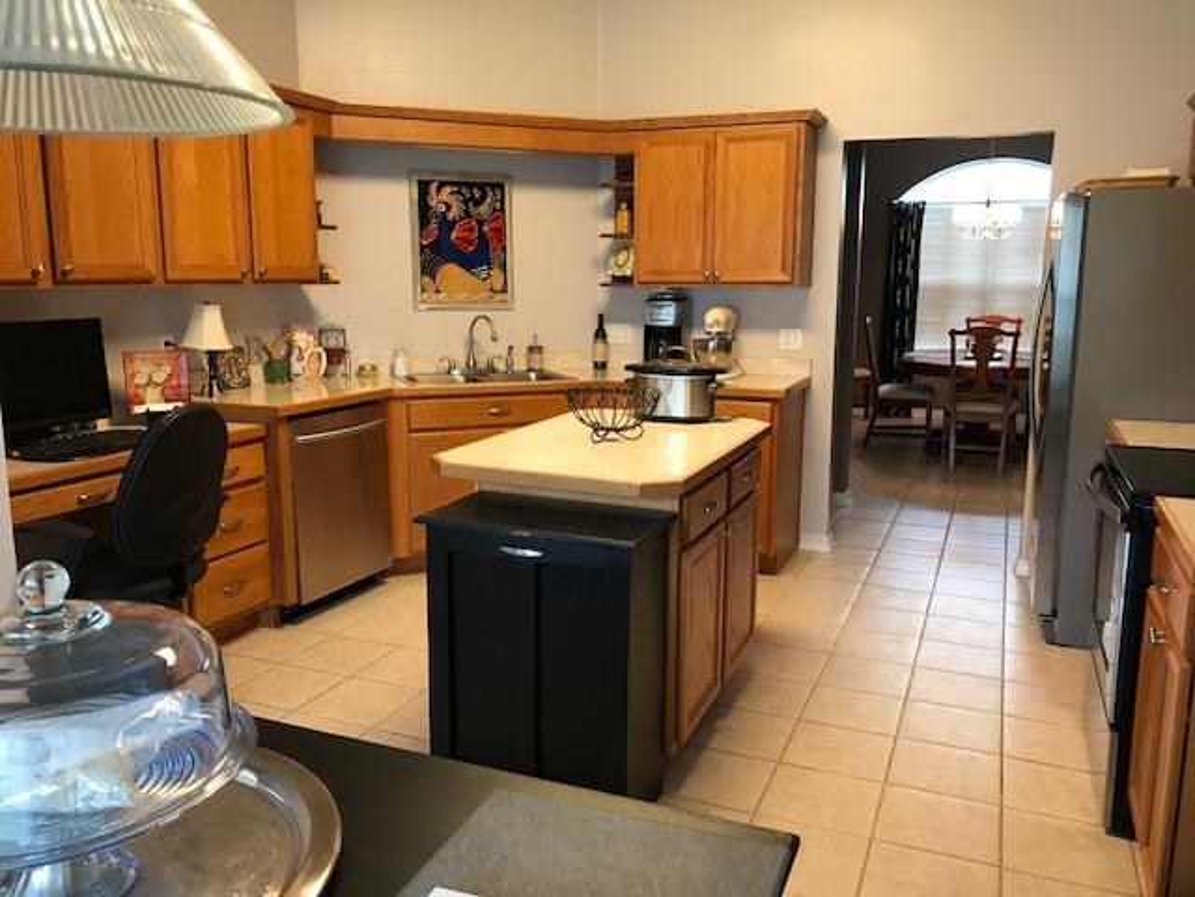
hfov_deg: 63.4
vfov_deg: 49.7
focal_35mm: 28
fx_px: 967
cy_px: 448
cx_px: 598
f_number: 1.8
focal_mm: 3.99
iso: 40
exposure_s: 1/15
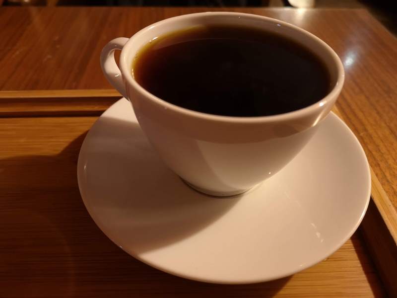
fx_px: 310
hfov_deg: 65.3
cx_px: 198
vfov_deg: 51.4
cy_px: 149
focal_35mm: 27
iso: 500
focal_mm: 3.95
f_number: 1.8
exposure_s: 1/20
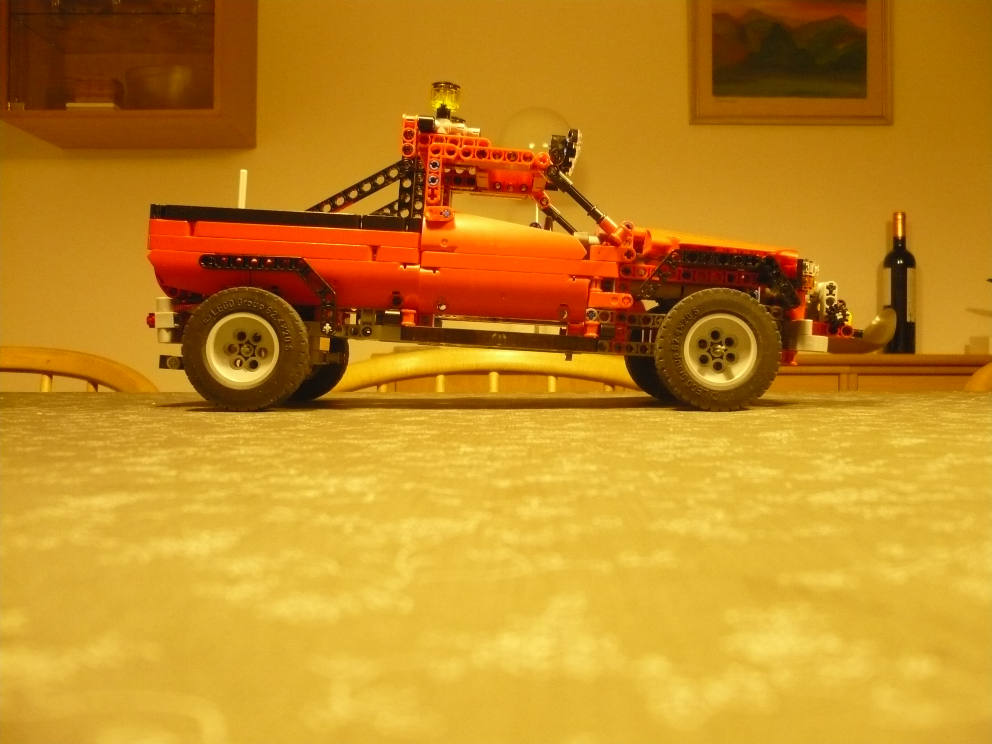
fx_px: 1003
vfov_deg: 40.7
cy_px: 372
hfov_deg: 52.6
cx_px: 496
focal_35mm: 35
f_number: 2.8
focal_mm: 5.8
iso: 400
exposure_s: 1/6
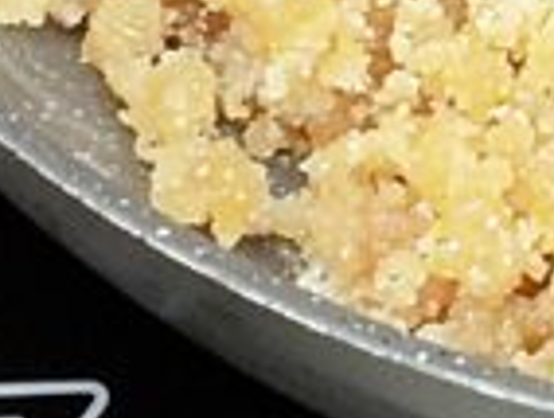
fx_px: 9474
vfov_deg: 2.5
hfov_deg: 3.3
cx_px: 1088
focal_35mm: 591
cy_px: -525
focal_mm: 5.25
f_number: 1.75
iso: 363
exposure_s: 1/33.3
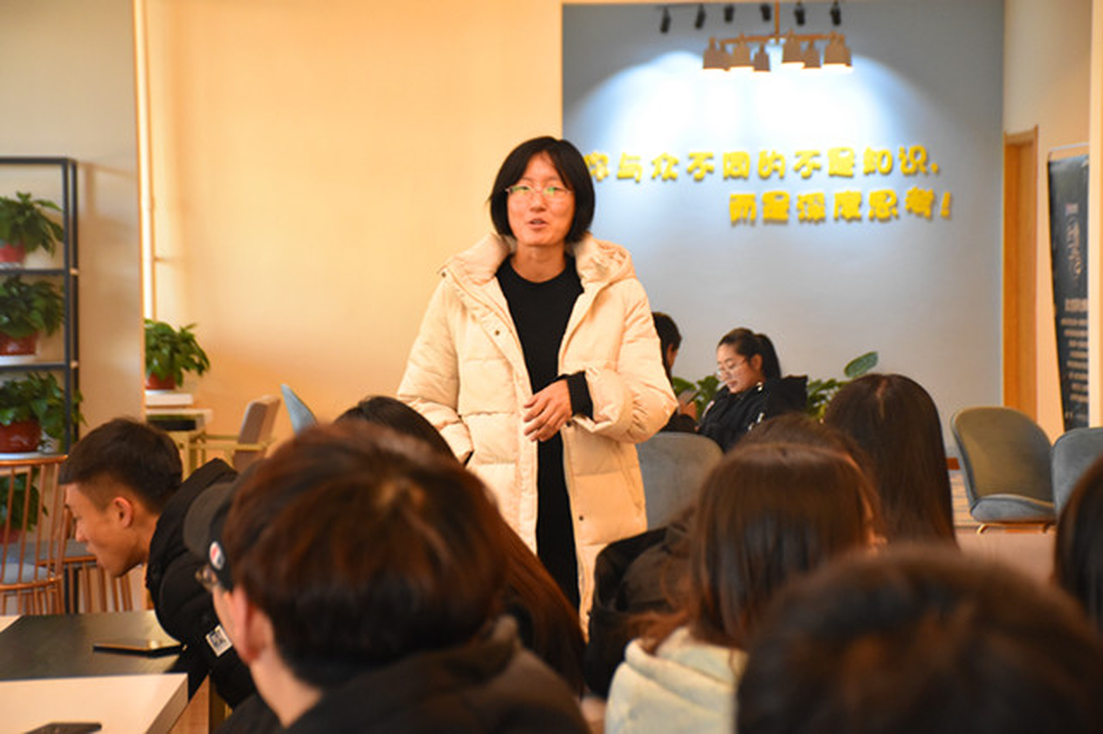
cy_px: 367
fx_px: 2848
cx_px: 552
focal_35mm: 93
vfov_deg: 14.7
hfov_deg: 21.9
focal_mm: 62
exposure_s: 1/100
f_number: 5
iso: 2000
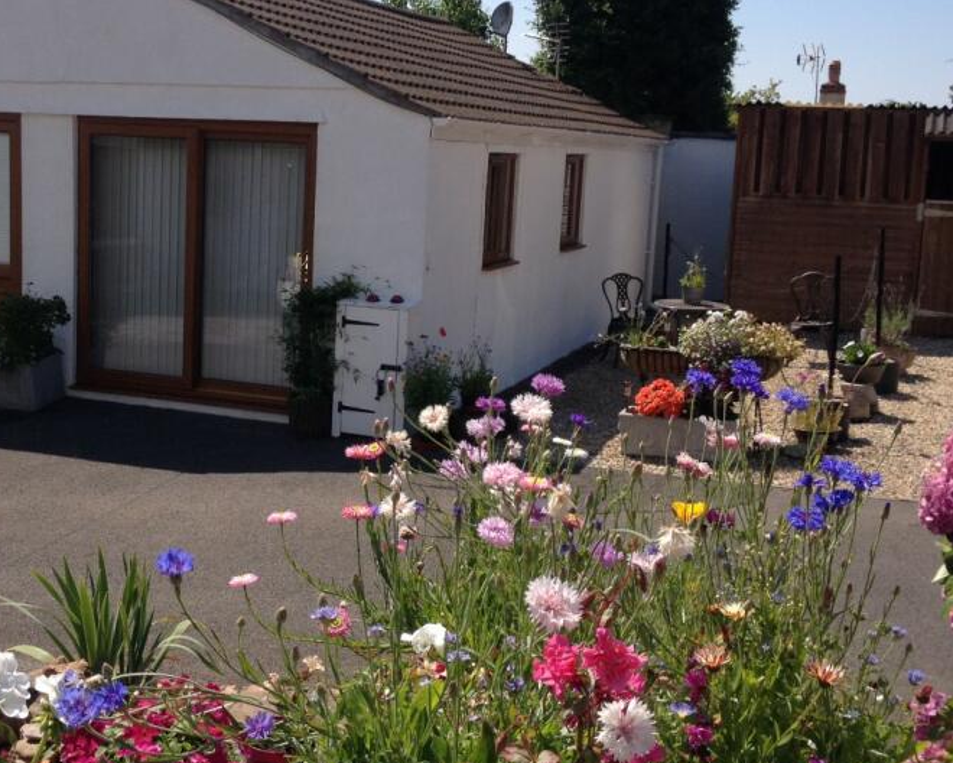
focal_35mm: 53
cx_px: 354
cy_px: 345
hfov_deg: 35.2
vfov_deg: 28.6
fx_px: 1495
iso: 50
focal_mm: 4.28
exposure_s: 1/1842
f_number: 2.4
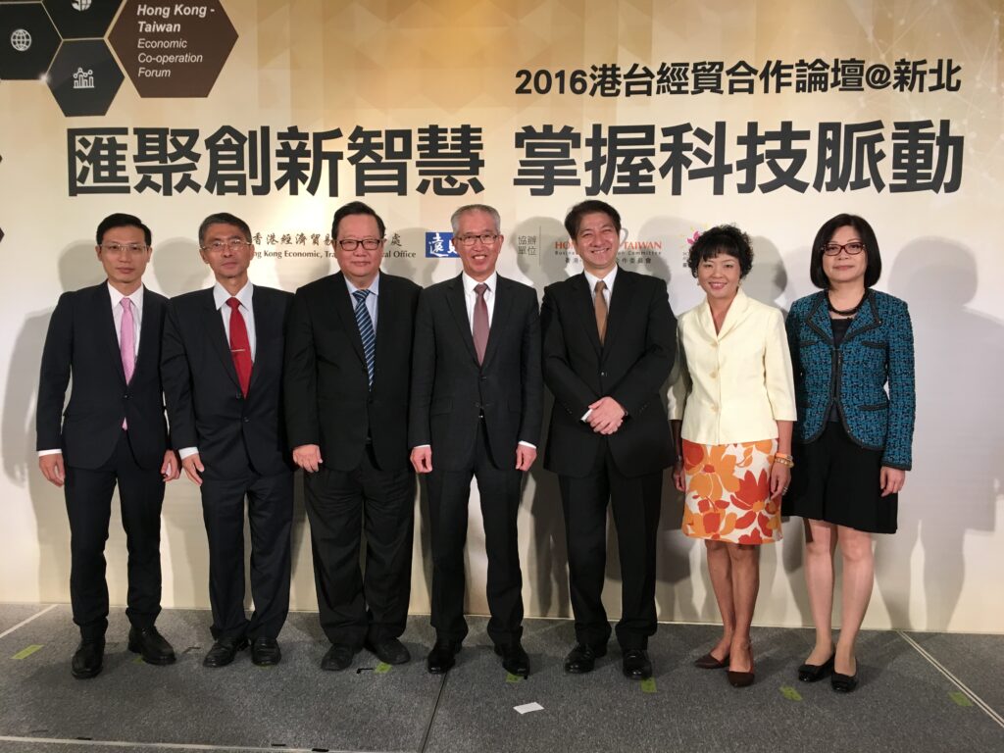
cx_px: 502
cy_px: 376
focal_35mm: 29
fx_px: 841
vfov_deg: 48.2
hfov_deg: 61.7
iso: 40
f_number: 2.2
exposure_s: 1/30
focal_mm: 4.15
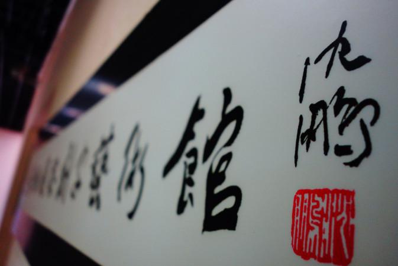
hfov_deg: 57.2
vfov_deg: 40.0
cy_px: 133
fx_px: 365
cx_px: 199
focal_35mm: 33
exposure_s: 1/160
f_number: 2.5
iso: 800
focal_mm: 12.18
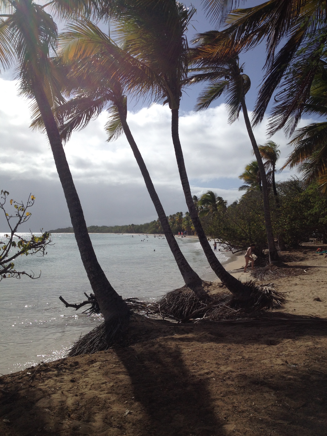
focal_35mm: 35
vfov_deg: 52.6
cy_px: 218
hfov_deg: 40.7
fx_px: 441
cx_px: 164
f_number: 2.4
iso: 50
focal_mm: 4.28
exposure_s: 1/5025
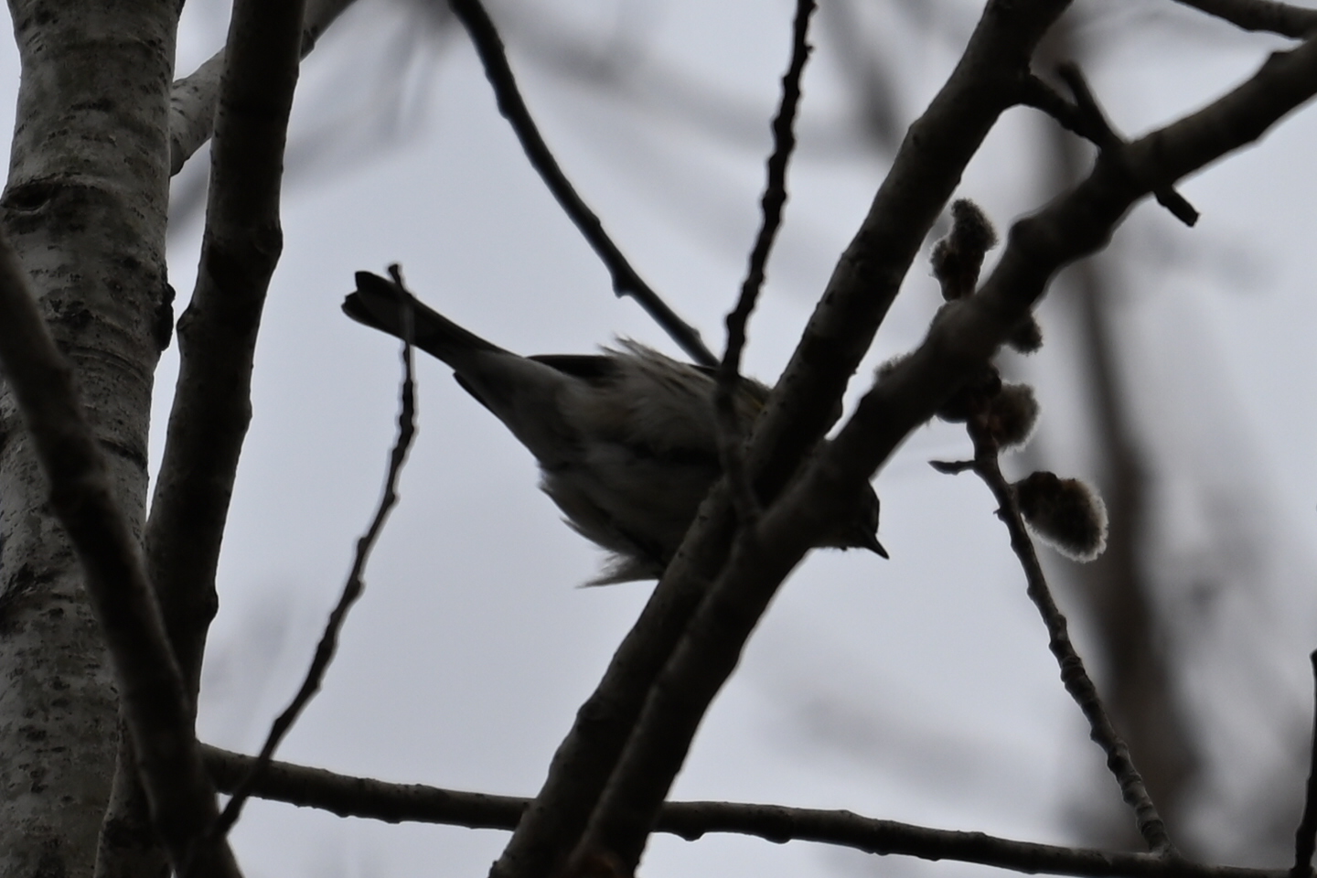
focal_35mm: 600
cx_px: 658
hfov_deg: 3.4
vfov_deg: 2.3
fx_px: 21948
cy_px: 439
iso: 220
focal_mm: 600
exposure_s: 1/1250
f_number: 6.3
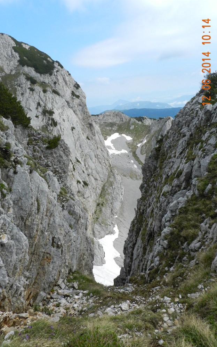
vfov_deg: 72.6
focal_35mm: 25
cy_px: 175
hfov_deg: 49.2
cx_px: 101
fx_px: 237
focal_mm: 4
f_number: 4
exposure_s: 1/640
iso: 160
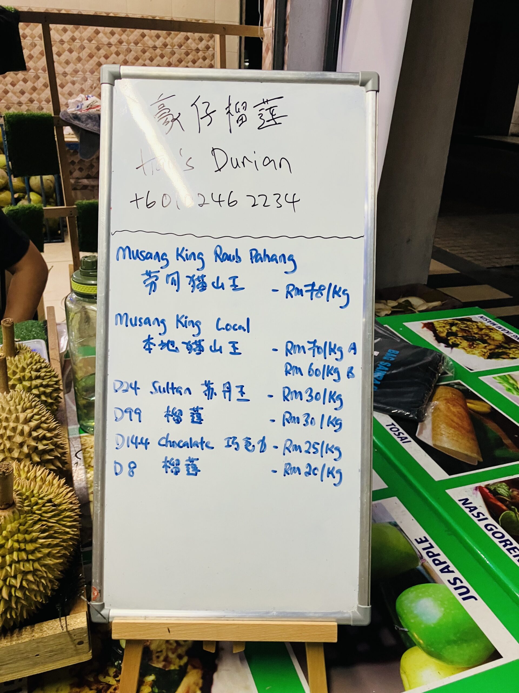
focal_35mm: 28
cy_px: 346
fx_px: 560
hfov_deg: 49.7
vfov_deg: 63.4
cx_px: 260
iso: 100
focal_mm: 3.99
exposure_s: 1/50
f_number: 1.8
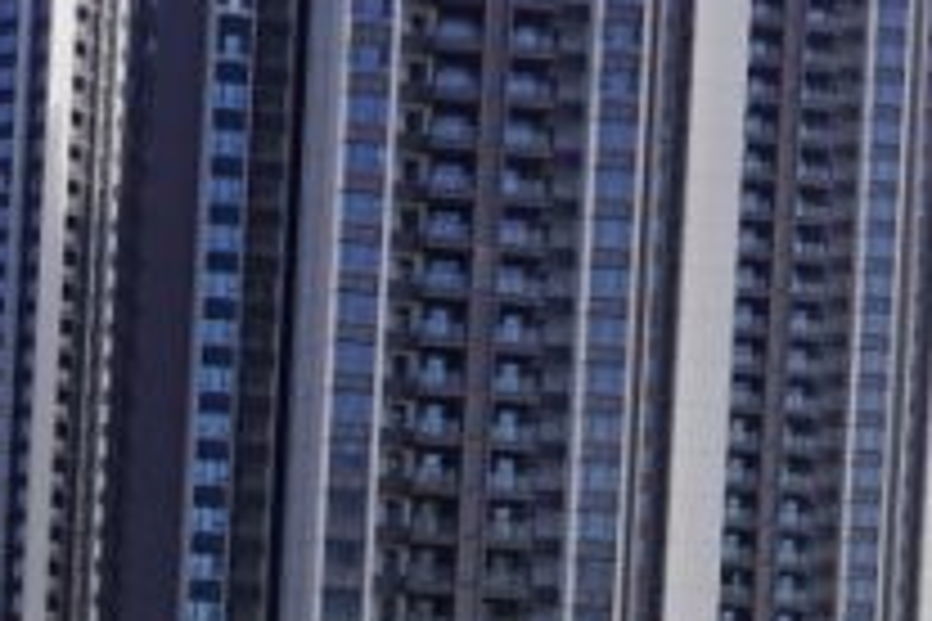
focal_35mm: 119
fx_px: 3081
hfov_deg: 17.2
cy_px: 1069
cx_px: 302
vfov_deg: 10.9
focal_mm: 16
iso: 100
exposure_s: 1/125
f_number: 9
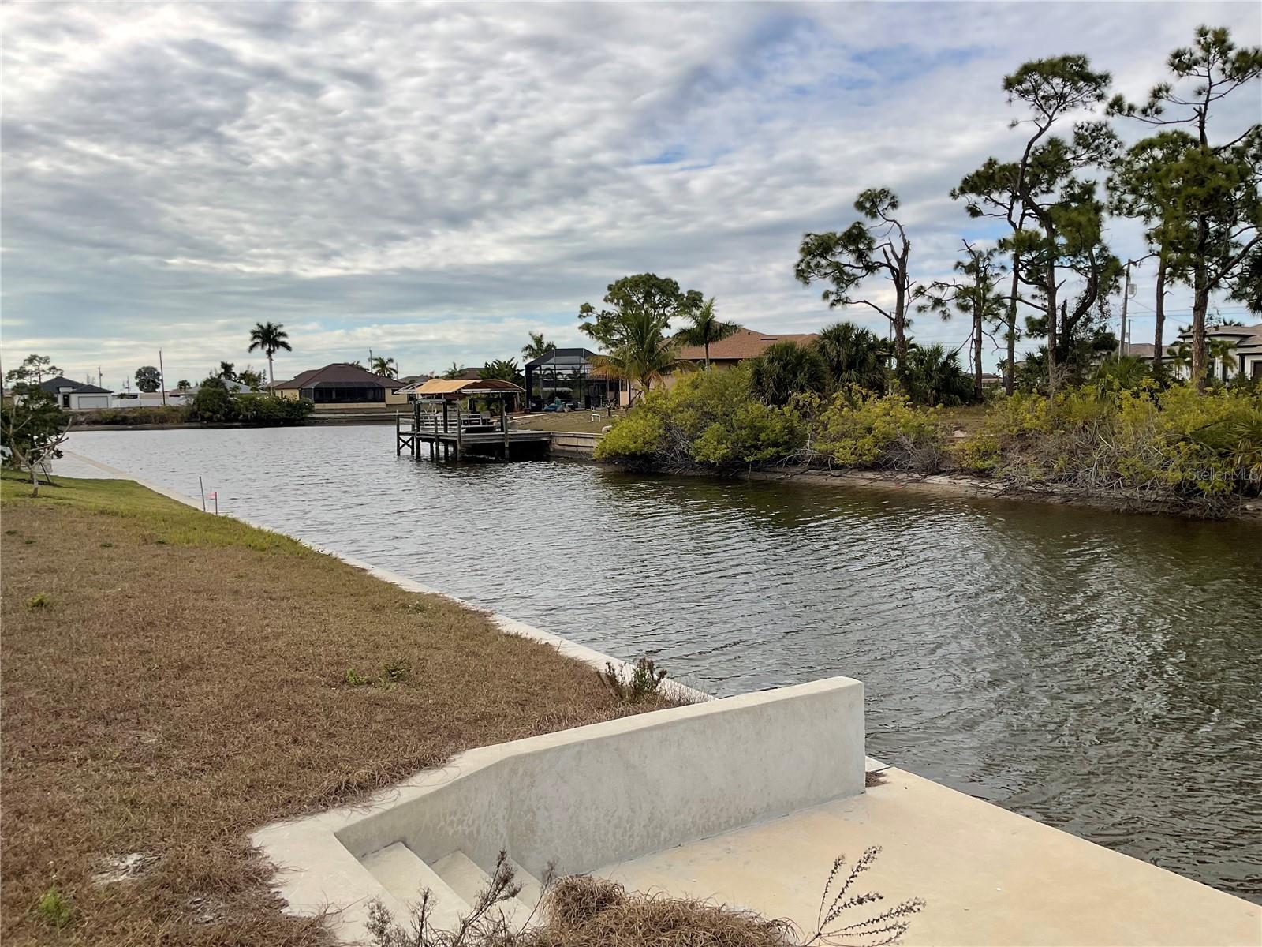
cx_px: 631
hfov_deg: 61.7
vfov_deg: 48.2
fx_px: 1057
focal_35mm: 29
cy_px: 474
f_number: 1.8
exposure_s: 1/2058
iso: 16
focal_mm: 3
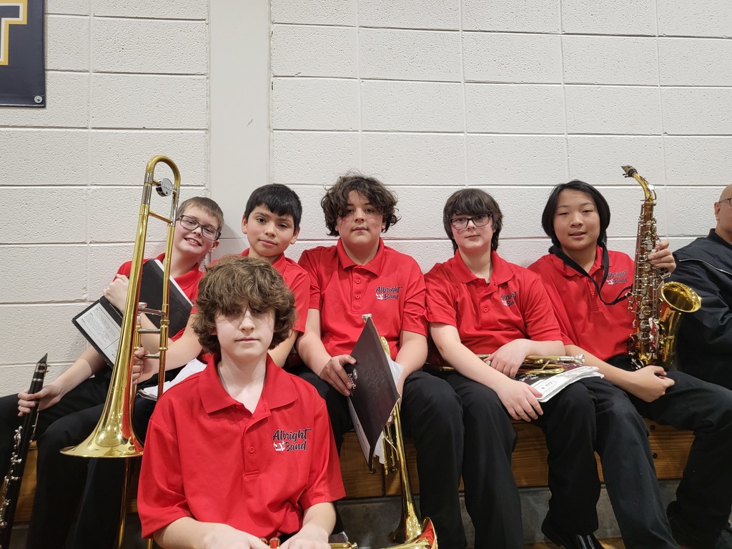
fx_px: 550
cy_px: 274
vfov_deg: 53.1
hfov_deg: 67.3
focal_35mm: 26
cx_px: 366
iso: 160
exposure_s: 1/60
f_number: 1.8
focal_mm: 4.25
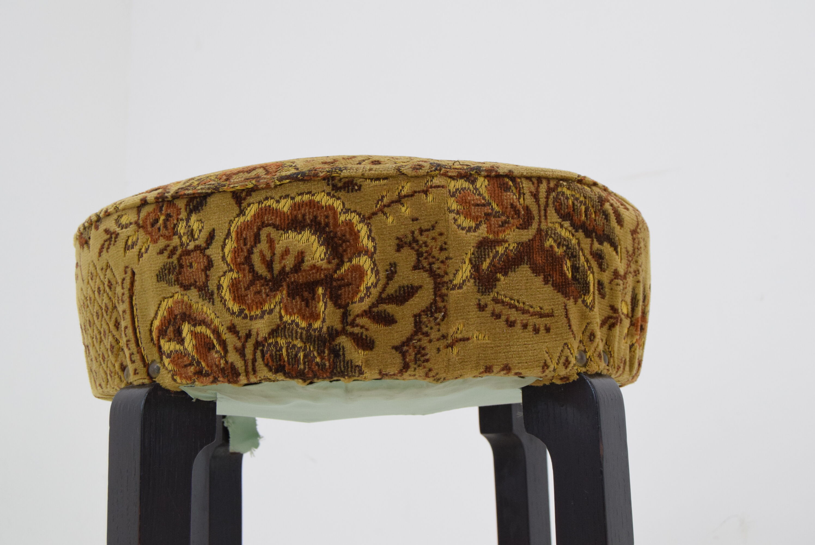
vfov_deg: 29.9
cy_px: 272
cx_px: 408
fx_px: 1020
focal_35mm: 45
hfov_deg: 43.6
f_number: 7.1
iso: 1600
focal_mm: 30
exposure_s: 1/200
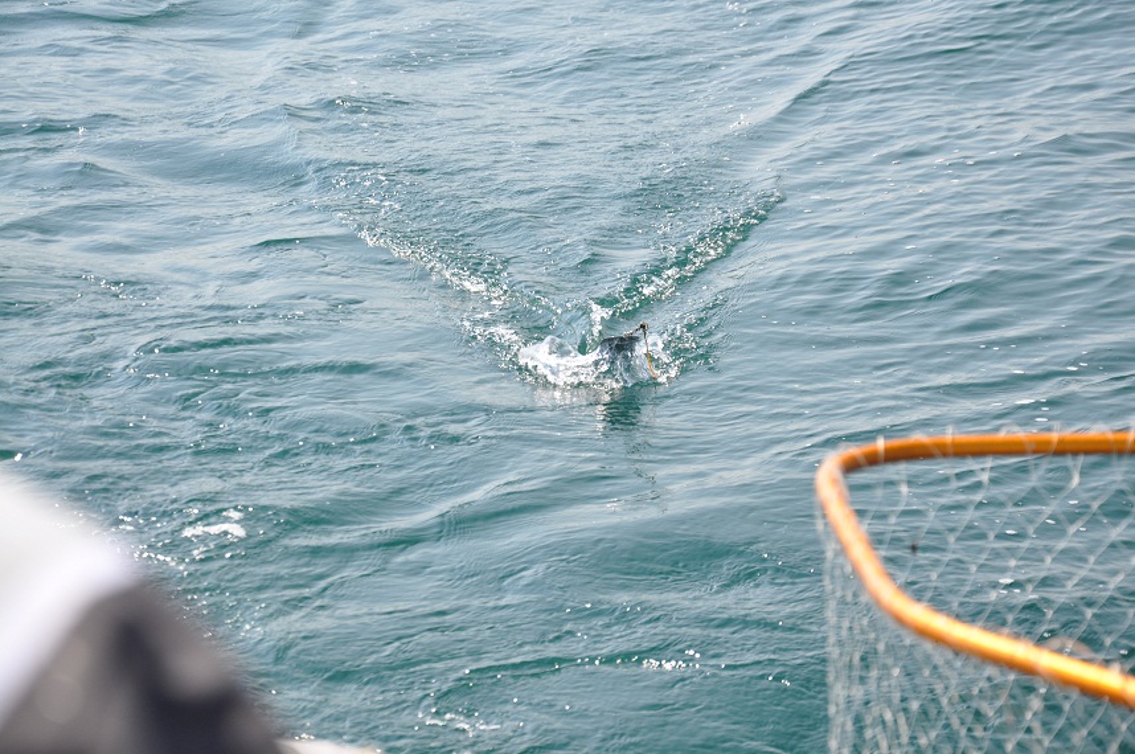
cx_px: 568
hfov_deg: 17.1
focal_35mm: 120
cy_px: 377
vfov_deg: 11.4
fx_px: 3779
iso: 400
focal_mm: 80
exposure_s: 1/250
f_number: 8
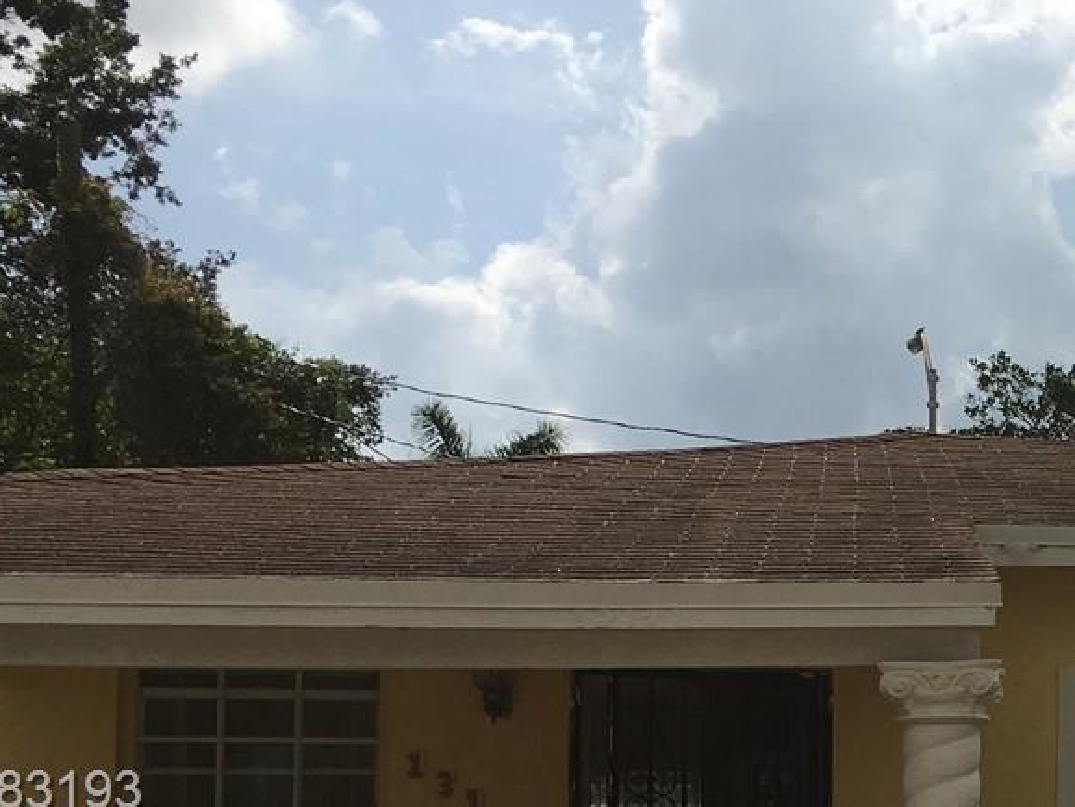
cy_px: 794
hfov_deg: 22.2
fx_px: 2484
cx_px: 1344
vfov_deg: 18.0
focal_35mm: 80
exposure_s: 1/4525
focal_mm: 4.15
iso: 25
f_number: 2.2
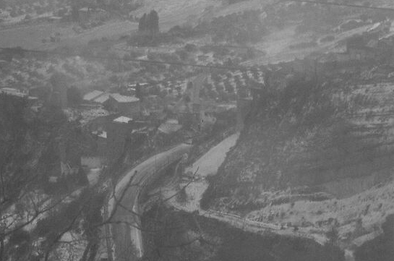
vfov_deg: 4.8
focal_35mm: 282
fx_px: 3080
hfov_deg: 7.3
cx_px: 223
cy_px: 409
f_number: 4.5
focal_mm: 42.5
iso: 400
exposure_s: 1/100
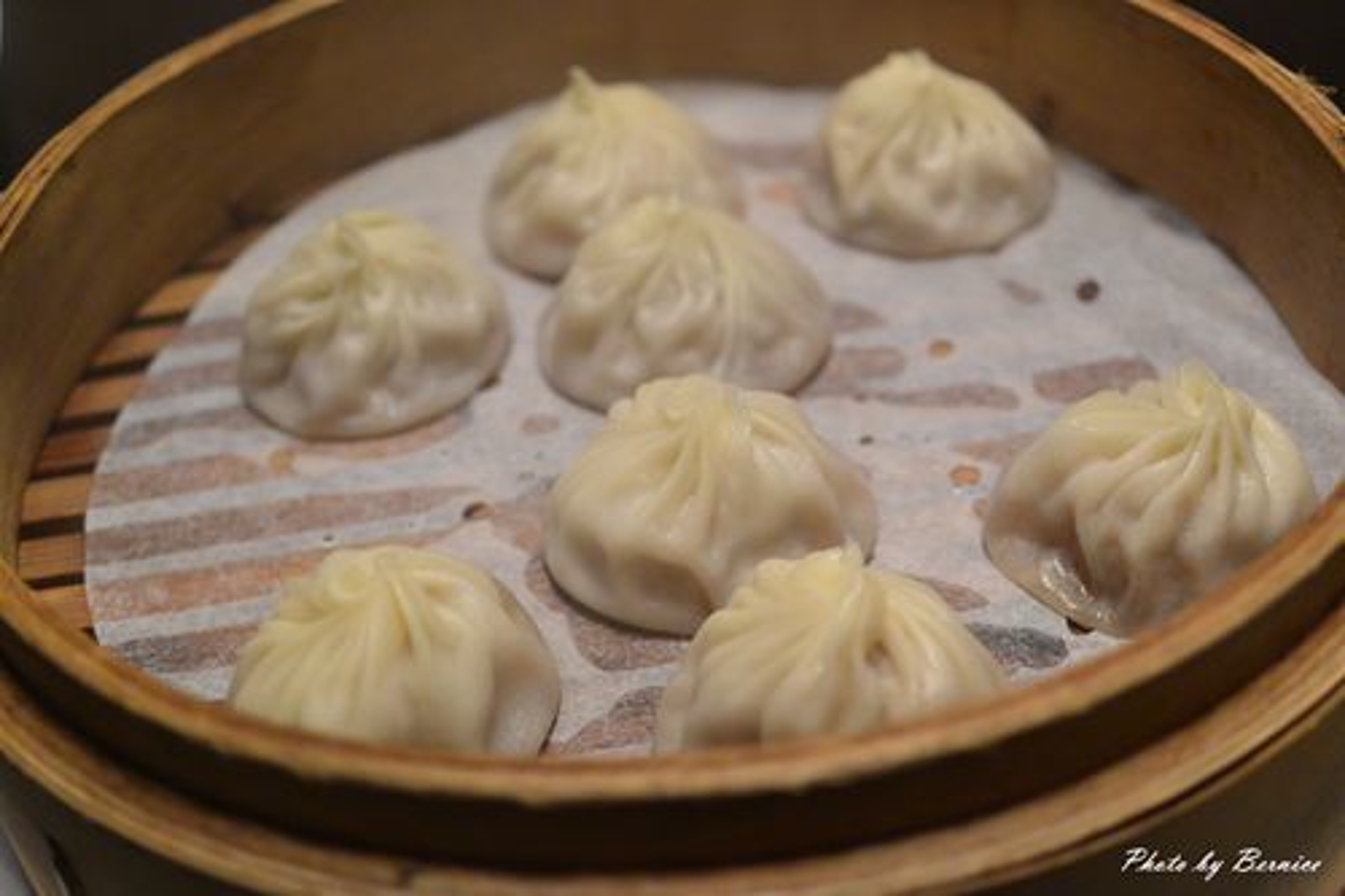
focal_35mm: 49
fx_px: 1830
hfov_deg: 40.4
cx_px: 672
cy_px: 448
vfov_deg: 27.5
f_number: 2
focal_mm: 18.5
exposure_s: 1/250
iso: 320
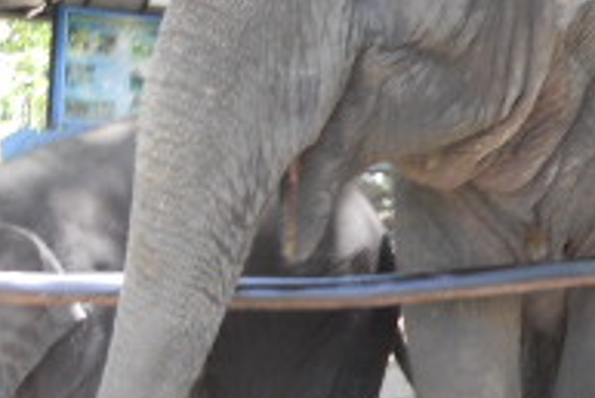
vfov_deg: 14.7
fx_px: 1538
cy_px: 244
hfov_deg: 21.7
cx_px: 453
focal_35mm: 93
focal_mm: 4.9
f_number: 3.2
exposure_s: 1/30
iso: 80
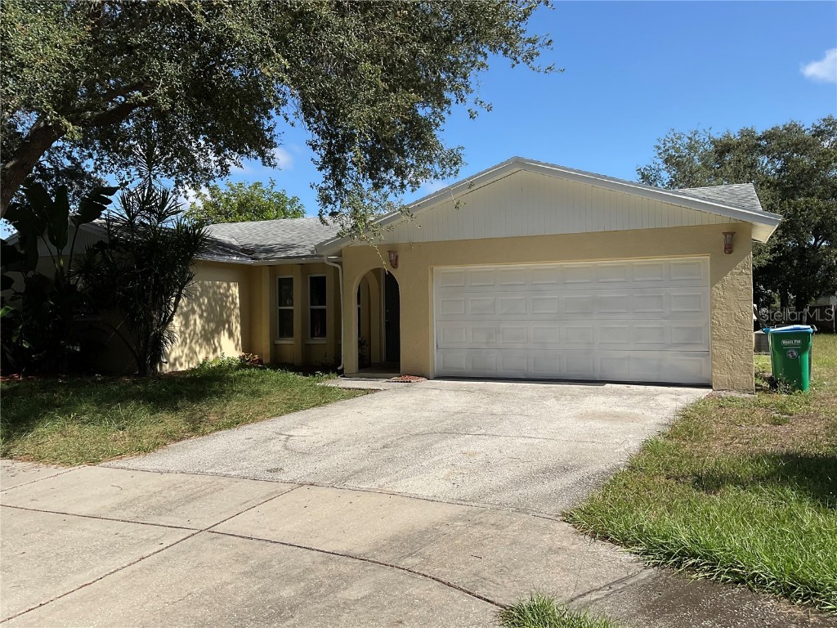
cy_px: 314
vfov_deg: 48.2
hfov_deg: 61.7
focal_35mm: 29
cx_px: 418
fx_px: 701
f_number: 1.8
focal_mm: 3
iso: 20
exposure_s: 1/3534
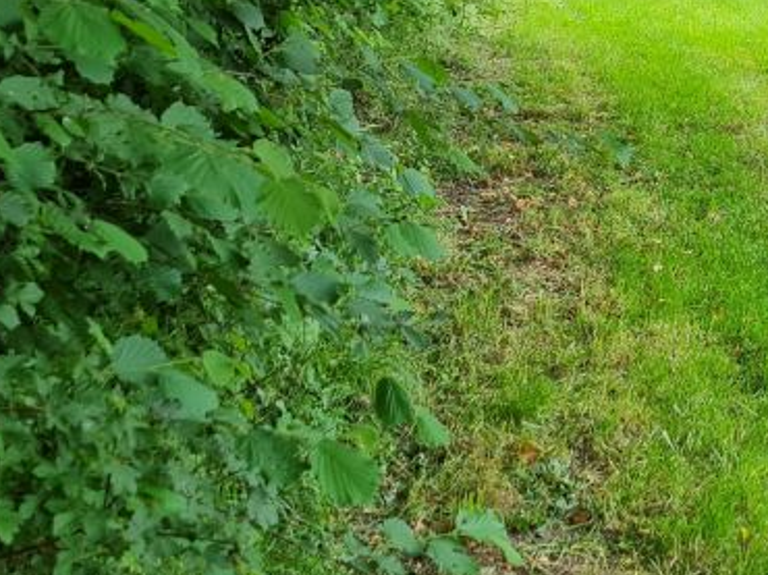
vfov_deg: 15.8
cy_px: -108
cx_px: 668
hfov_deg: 21.4
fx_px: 1995
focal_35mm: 90
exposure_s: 1/100
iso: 50
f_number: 1.8
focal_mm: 5.4
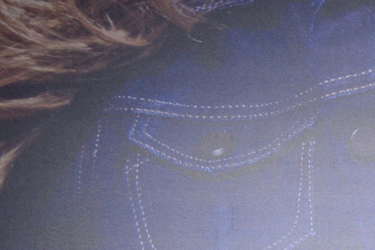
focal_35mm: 291
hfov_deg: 6.5
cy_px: 293
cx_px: 1110
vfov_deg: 4.7
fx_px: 3032
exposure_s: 1/160
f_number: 2.8
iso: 500
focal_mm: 48
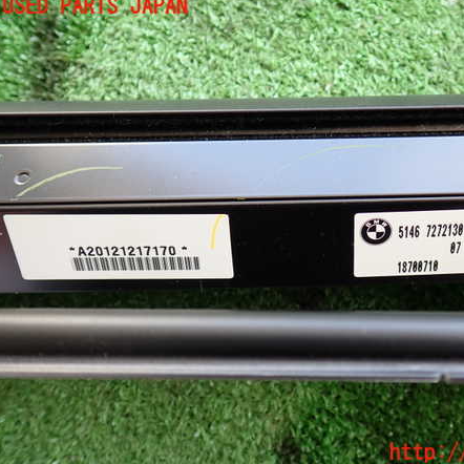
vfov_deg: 46.0
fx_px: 546
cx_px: 312
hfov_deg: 45.3
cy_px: 230
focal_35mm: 36
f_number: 2.3
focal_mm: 5.4
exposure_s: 1/60
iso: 125
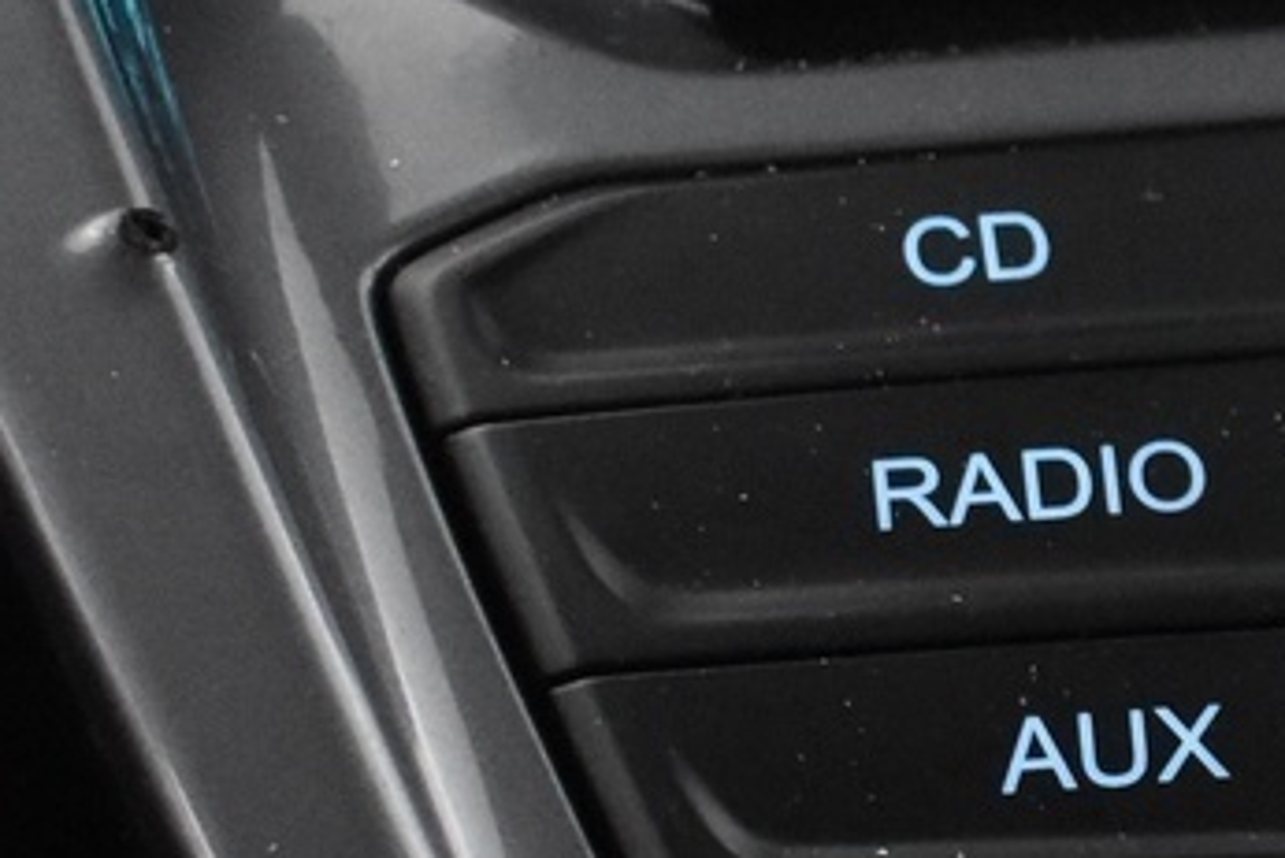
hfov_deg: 11.2
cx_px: 1935
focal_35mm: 175
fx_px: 6261
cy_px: 1040
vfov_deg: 7.8
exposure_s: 1/40
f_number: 4
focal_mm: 25
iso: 3200
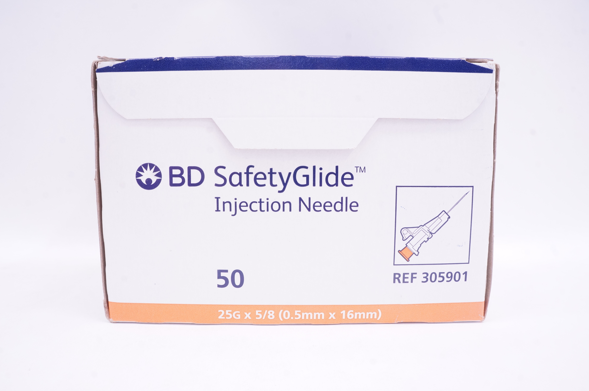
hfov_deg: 67.4
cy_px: 196
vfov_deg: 47.8
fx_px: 441
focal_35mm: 27
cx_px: 294
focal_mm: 18
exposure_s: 1/15
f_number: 14
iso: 800
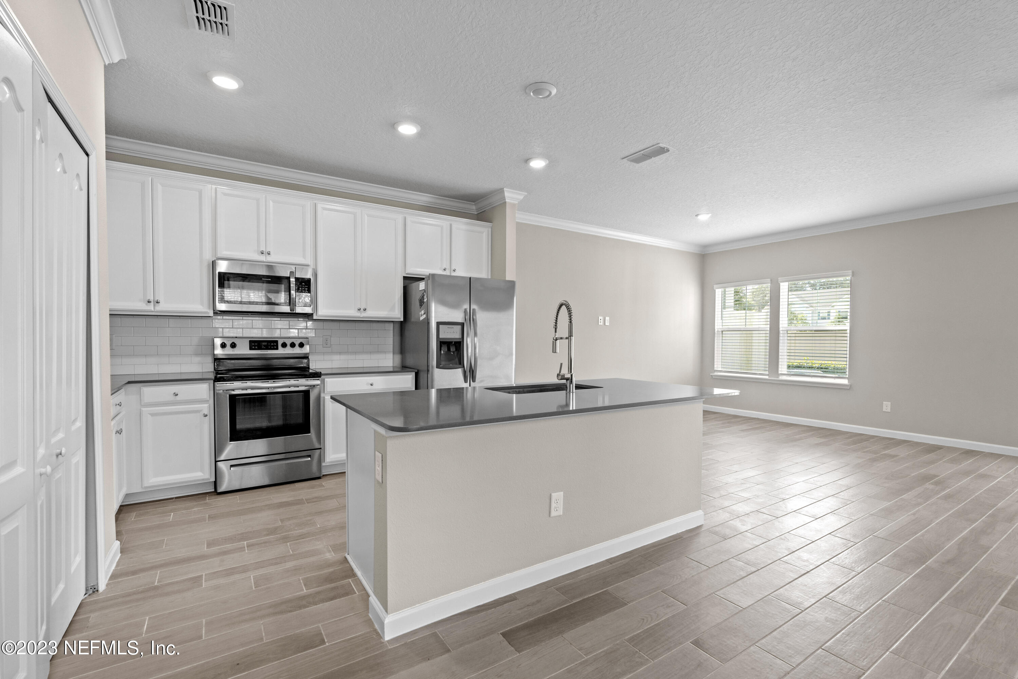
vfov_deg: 73.7
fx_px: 452
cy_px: 340
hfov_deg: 96.7
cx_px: 509
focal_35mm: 16
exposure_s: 1/13
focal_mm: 16
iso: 1000
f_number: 8
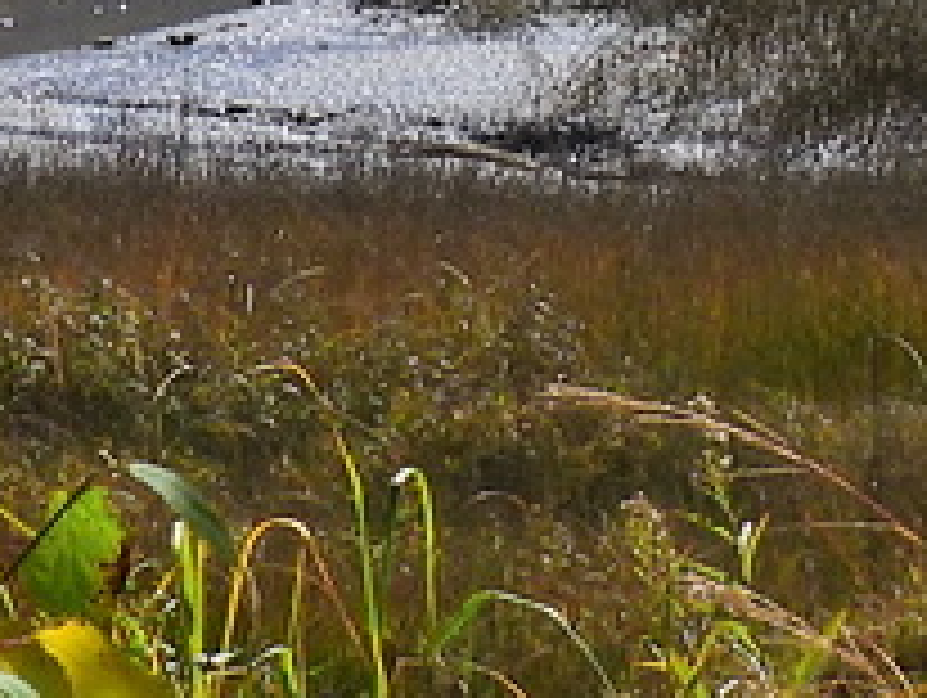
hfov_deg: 6.4
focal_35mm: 310
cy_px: -1018
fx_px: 8311
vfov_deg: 4.7
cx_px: 688
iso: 100
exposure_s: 1/500
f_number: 6.3
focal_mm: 8.9
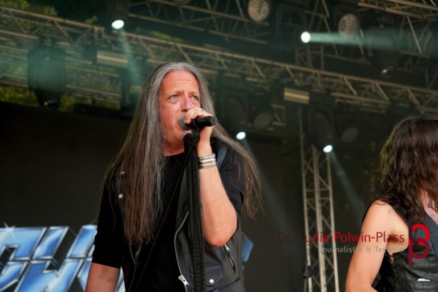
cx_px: 219
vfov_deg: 13.4
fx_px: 1241
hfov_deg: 20.0
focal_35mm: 102
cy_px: 146
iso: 200
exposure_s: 1/125
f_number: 5
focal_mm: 68
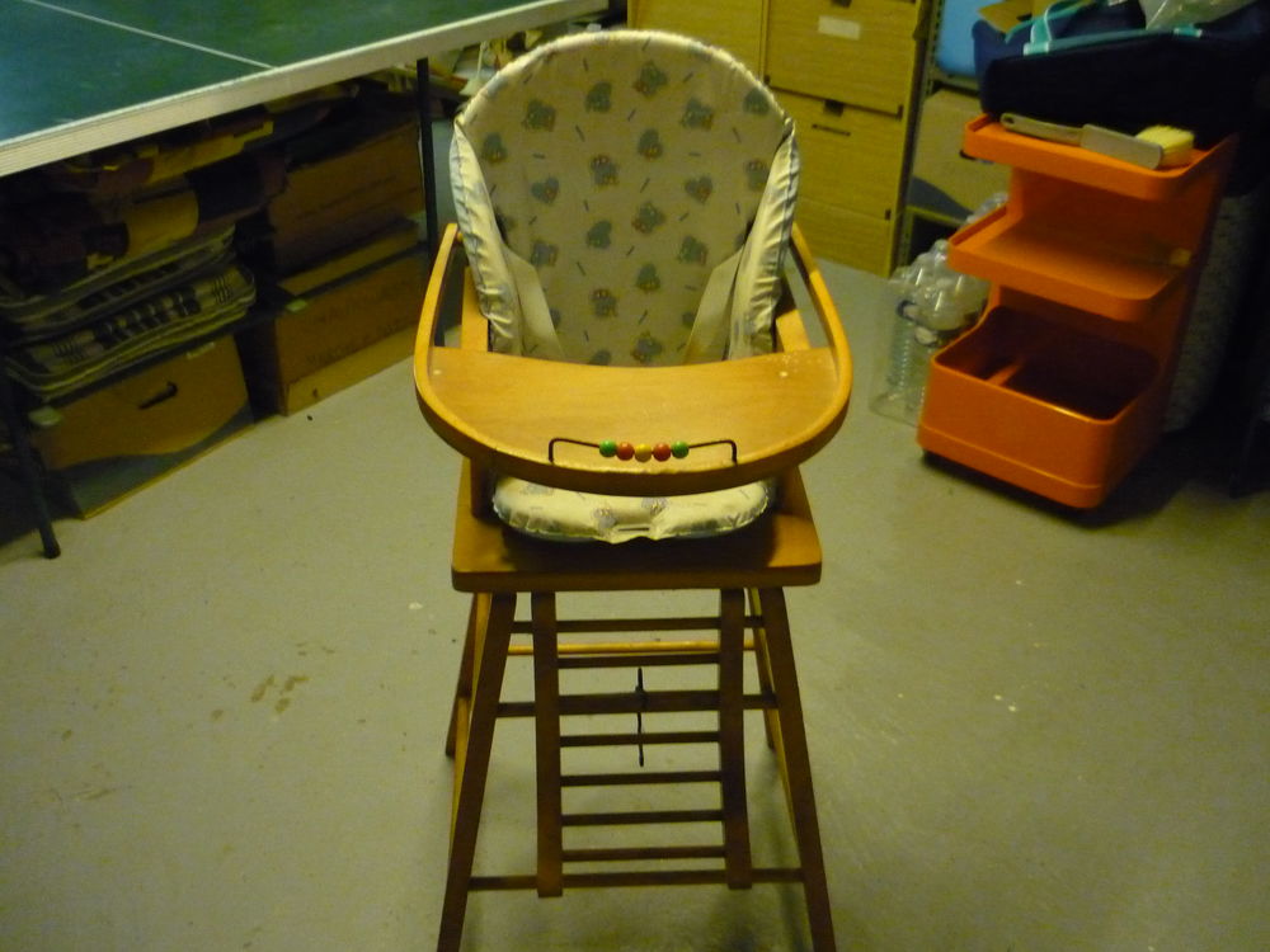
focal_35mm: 33
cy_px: 476
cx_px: 635
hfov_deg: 55.4
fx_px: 1211
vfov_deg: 42.9
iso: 800
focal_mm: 5.5
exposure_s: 1/13
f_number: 2.8
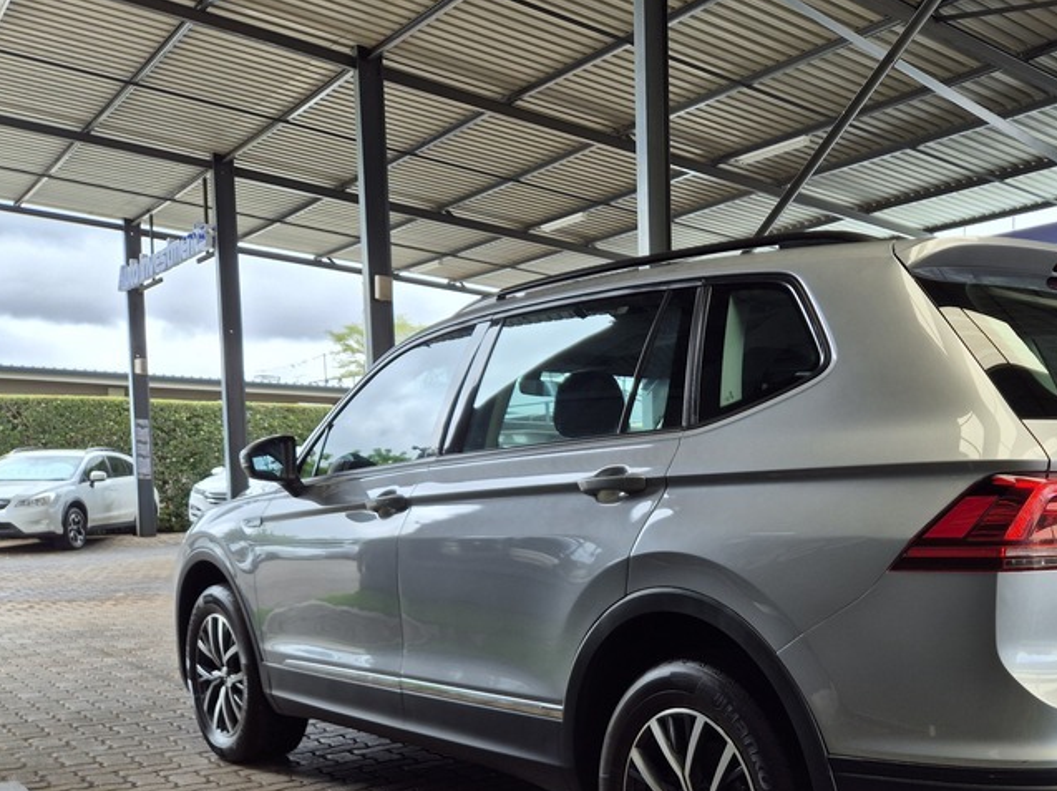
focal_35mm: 37
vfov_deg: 37.7
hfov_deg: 47.7
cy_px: 587
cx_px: 830
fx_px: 1129
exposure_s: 1/329
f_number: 1.8
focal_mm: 5.4
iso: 25
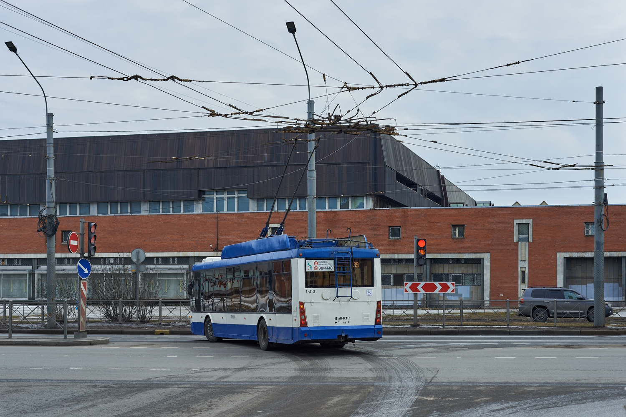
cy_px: 208
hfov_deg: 39.6
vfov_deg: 27.0
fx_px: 869
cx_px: 313
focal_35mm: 50
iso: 100
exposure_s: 1/500
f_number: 4
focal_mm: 50
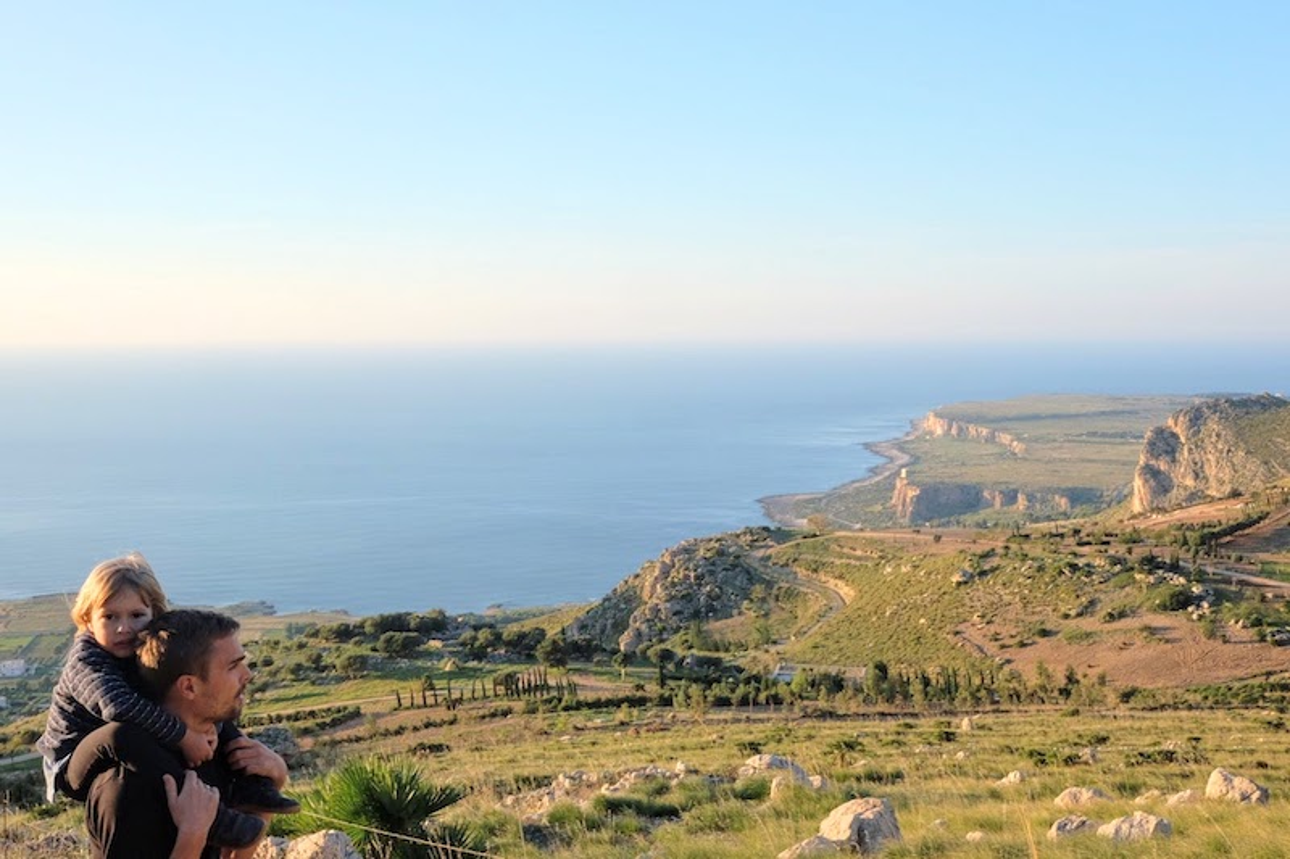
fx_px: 1469
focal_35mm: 41
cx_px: 645
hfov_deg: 47.4
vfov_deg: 32.6
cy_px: 430
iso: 800
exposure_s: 1/200
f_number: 14
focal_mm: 27
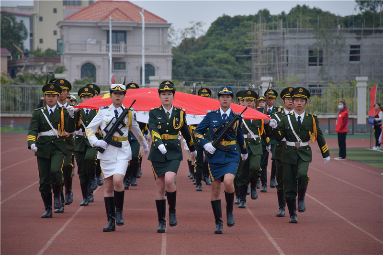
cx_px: 192
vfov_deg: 6.5
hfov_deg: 9.8
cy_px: 128
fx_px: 2234
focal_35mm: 210
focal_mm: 140
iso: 320
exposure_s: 1/320
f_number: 5.6
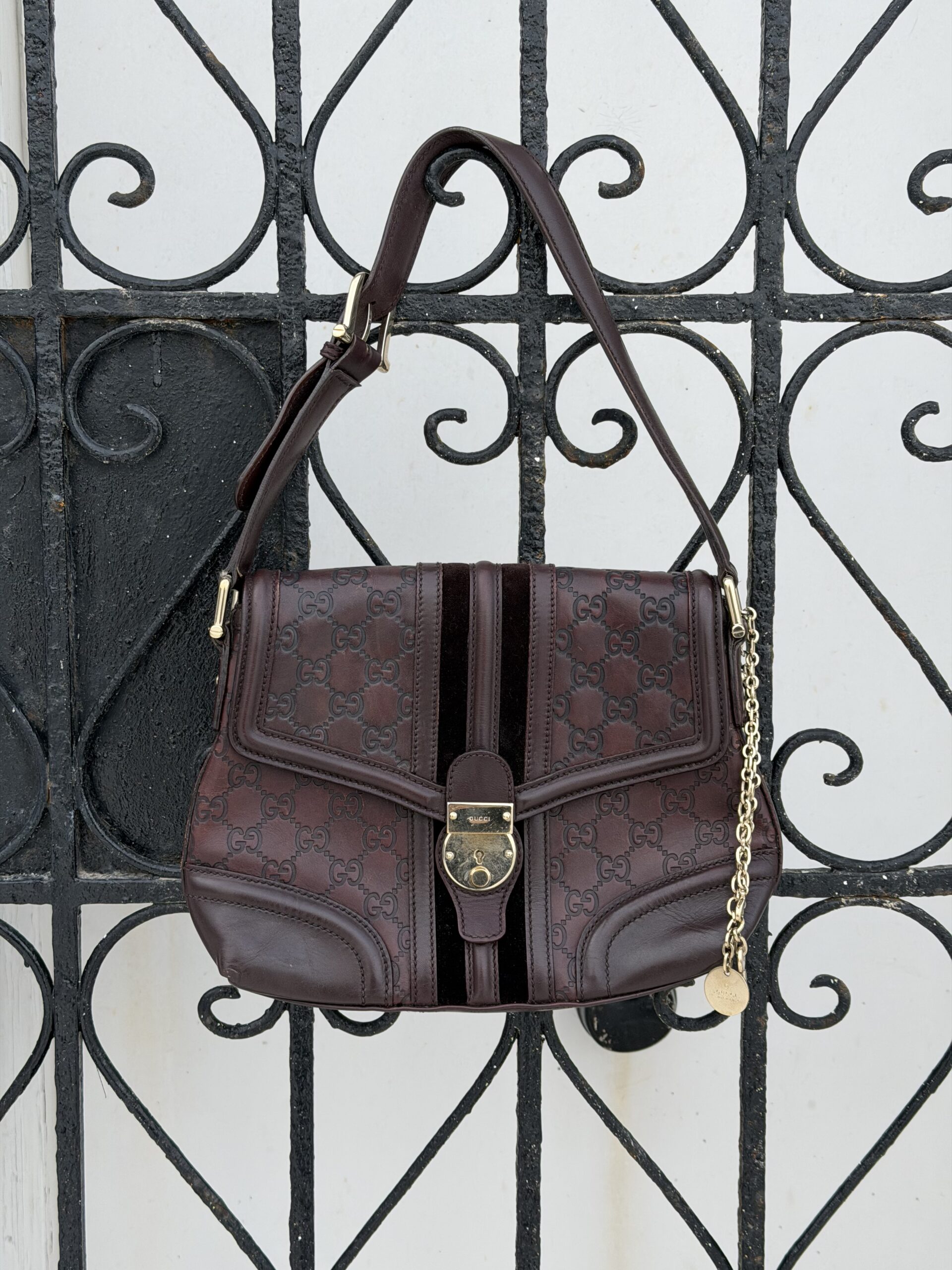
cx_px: 476
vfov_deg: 39.7
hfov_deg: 30.3
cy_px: 635
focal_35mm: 48
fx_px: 1760
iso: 64
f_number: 1.78
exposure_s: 1/762
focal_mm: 6.76
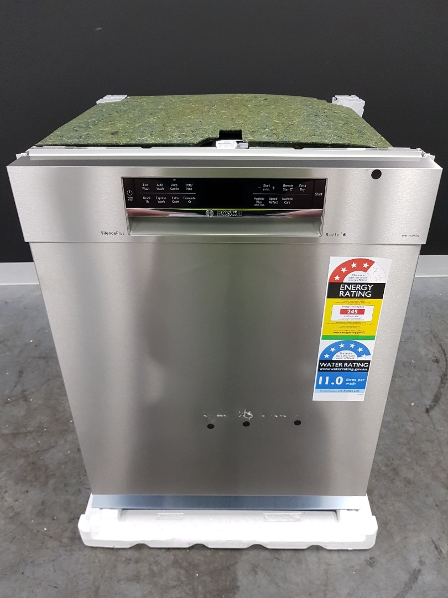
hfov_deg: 53.1
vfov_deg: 67.3
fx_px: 449
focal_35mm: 26
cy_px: 299
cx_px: 224
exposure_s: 1/50
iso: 200
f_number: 1.7
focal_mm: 4.2
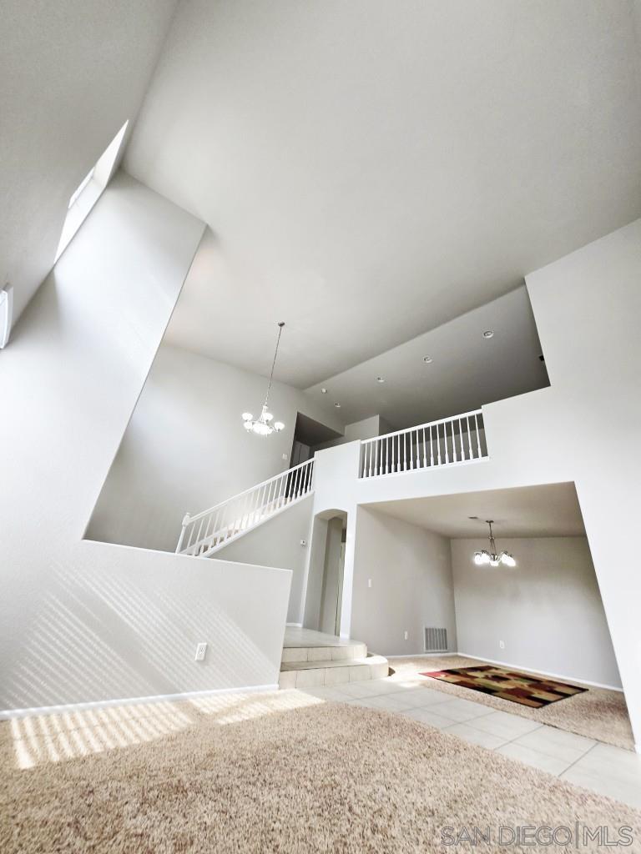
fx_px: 321
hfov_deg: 89.9
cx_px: 320
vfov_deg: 106.2
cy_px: 427
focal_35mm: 13
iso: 50
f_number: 2.2
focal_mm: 1.7
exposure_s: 1/60
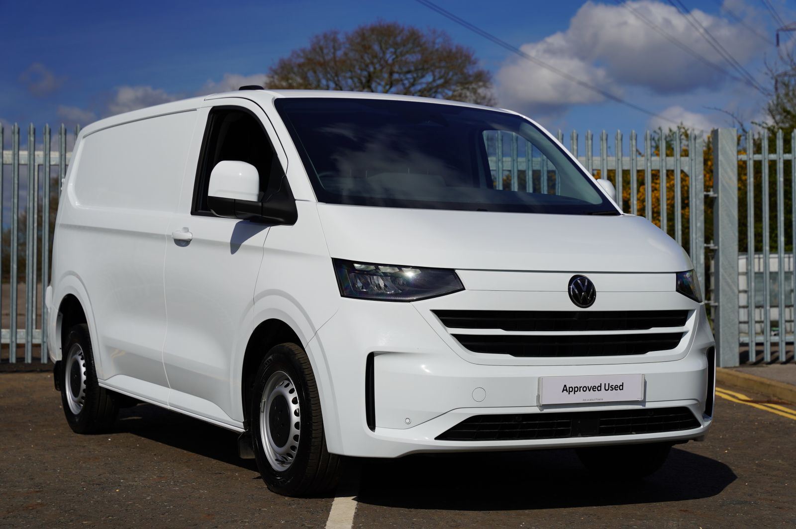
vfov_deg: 20.6
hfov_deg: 30.6
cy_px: 264
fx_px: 1454
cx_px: 398
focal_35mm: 66
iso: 100
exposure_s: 1/1000
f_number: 5
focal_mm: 65.8
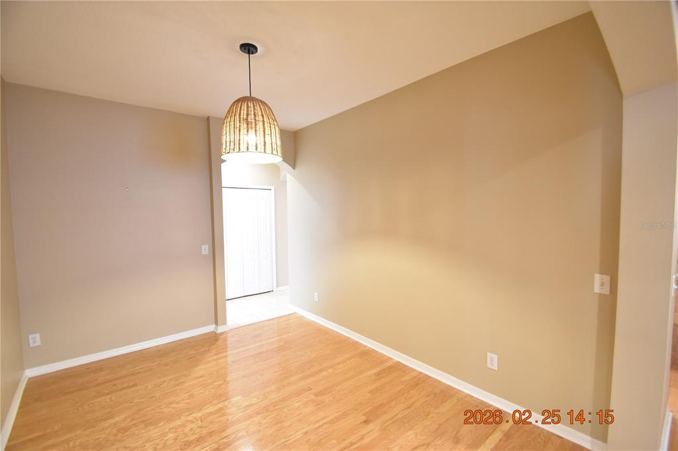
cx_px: 339
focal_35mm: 15
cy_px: 226
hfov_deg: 100.4
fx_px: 282
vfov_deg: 77.3
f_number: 3.5
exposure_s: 1/15
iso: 800
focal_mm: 10
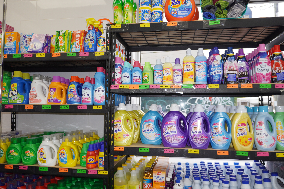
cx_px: 142
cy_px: 94
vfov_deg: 43.6
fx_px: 237
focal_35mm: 30
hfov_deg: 61.9
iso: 125
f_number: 4
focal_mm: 20
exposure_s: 1/60
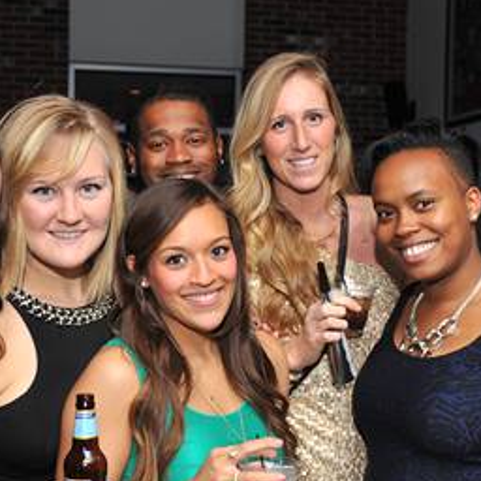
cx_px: 201
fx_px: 975
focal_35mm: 62
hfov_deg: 27.7
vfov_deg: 27.7
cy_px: 261
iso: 800
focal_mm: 34
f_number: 5
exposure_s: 1/100
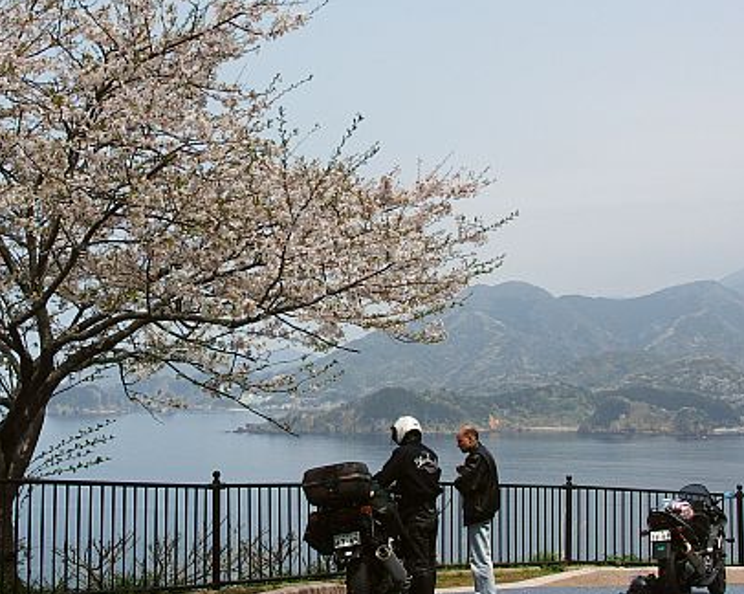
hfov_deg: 32.9
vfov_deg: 26.6
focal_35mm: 57
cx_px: 284
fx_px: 1254
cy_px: 286
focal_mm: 9.7
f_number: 5.6
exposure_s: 1/250
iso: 50
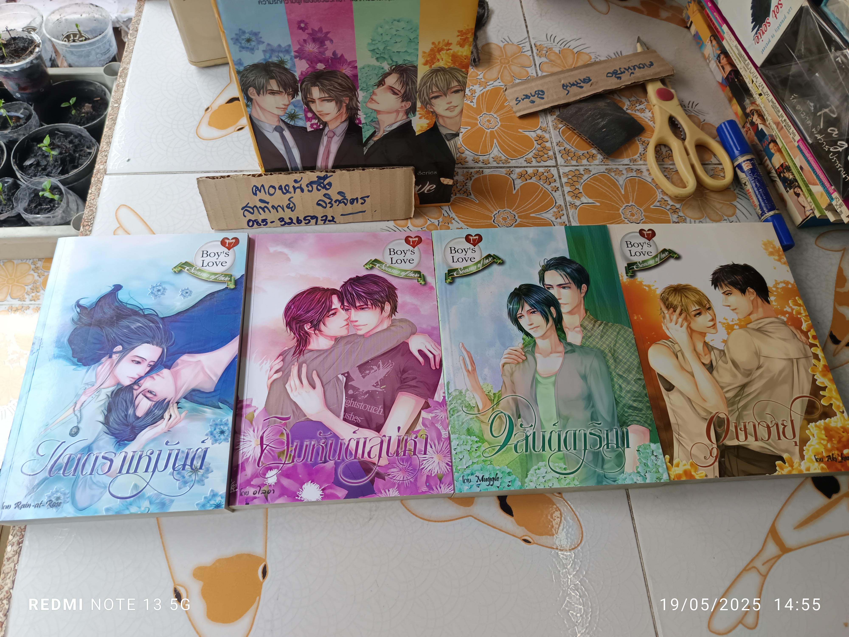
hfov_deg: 71.6
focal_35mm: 24
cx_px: 424
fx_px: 589
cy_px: 318
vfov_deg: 56.8
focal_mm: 5.31
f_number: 1.7
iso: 108
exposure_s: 1/50
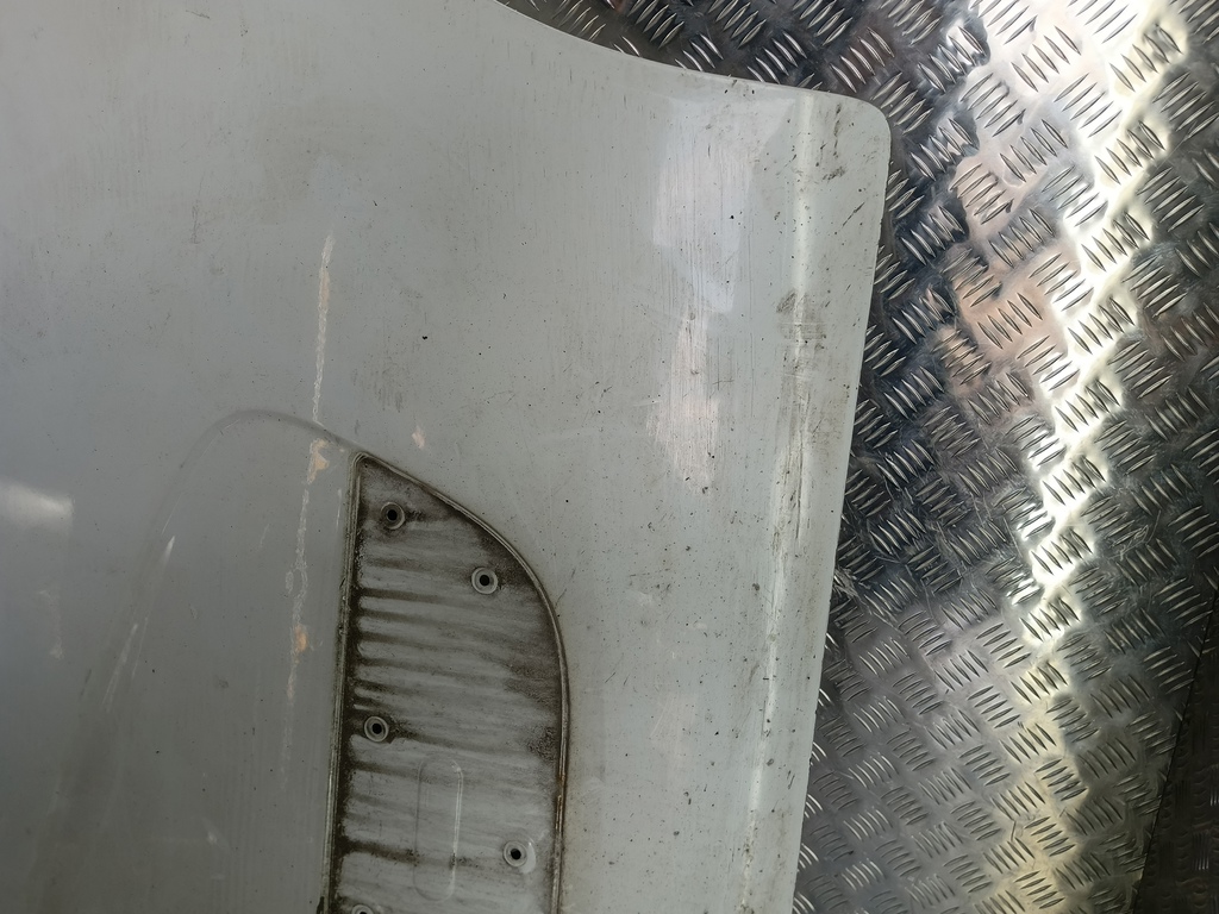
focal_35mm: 23
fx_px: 810
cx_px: 610
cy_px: 457
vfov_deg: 58.9
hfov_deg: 73.9
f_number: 1.6
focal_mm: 4.11
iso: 52
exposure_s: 1/100
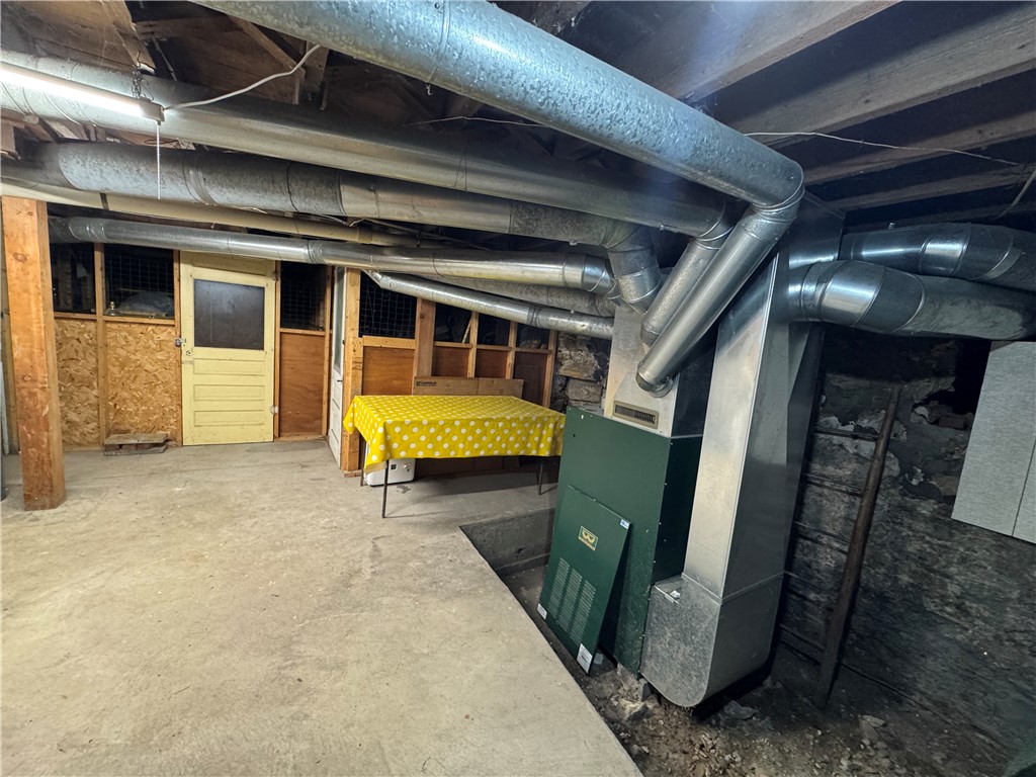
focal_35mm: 14
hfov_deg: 102.1
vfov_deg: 85.7
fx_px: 419
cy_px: 388
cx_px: 518
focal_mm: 2.22
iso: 500
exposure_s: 1/60
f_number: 2.2
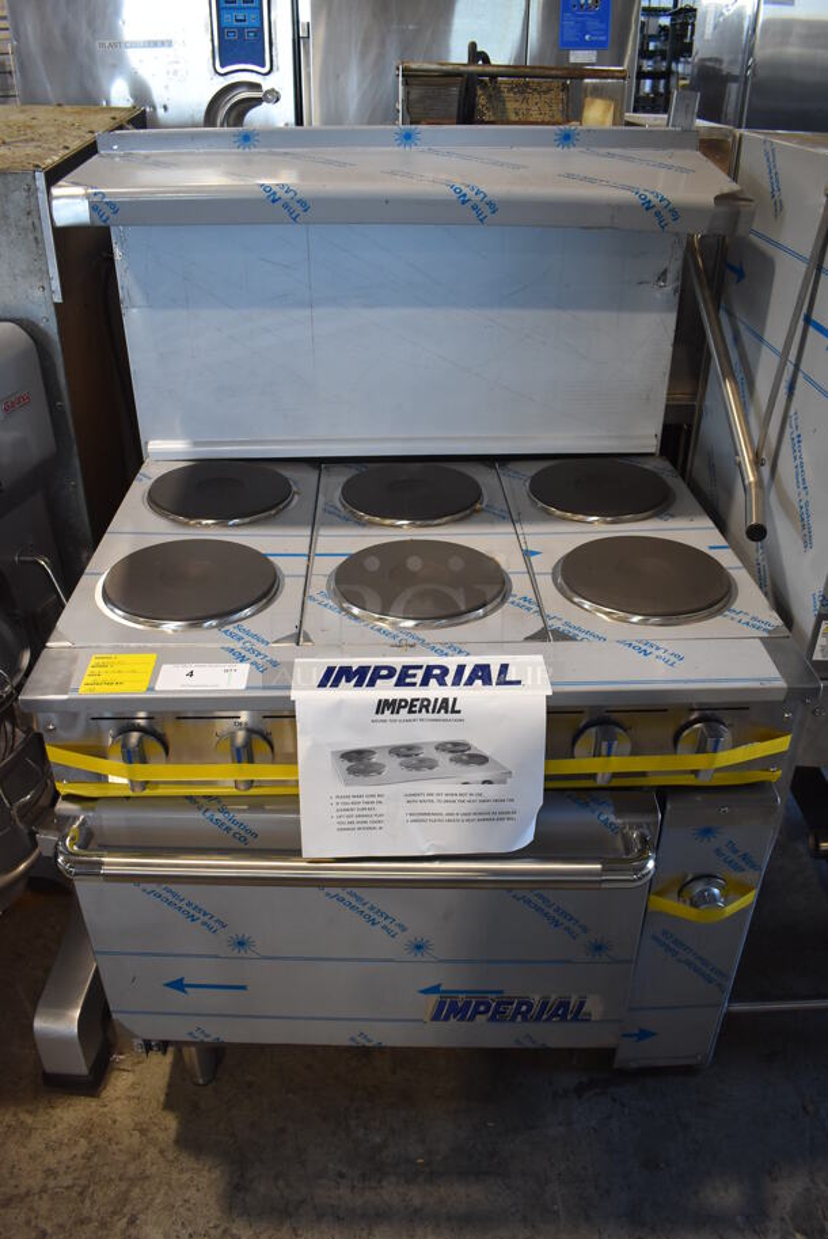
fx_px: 930
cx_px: 414
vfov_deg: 67.3
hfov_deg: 48.0
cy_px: 620
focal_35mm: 27
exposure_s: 1/125
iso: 1000
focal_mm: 18
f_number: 3.5
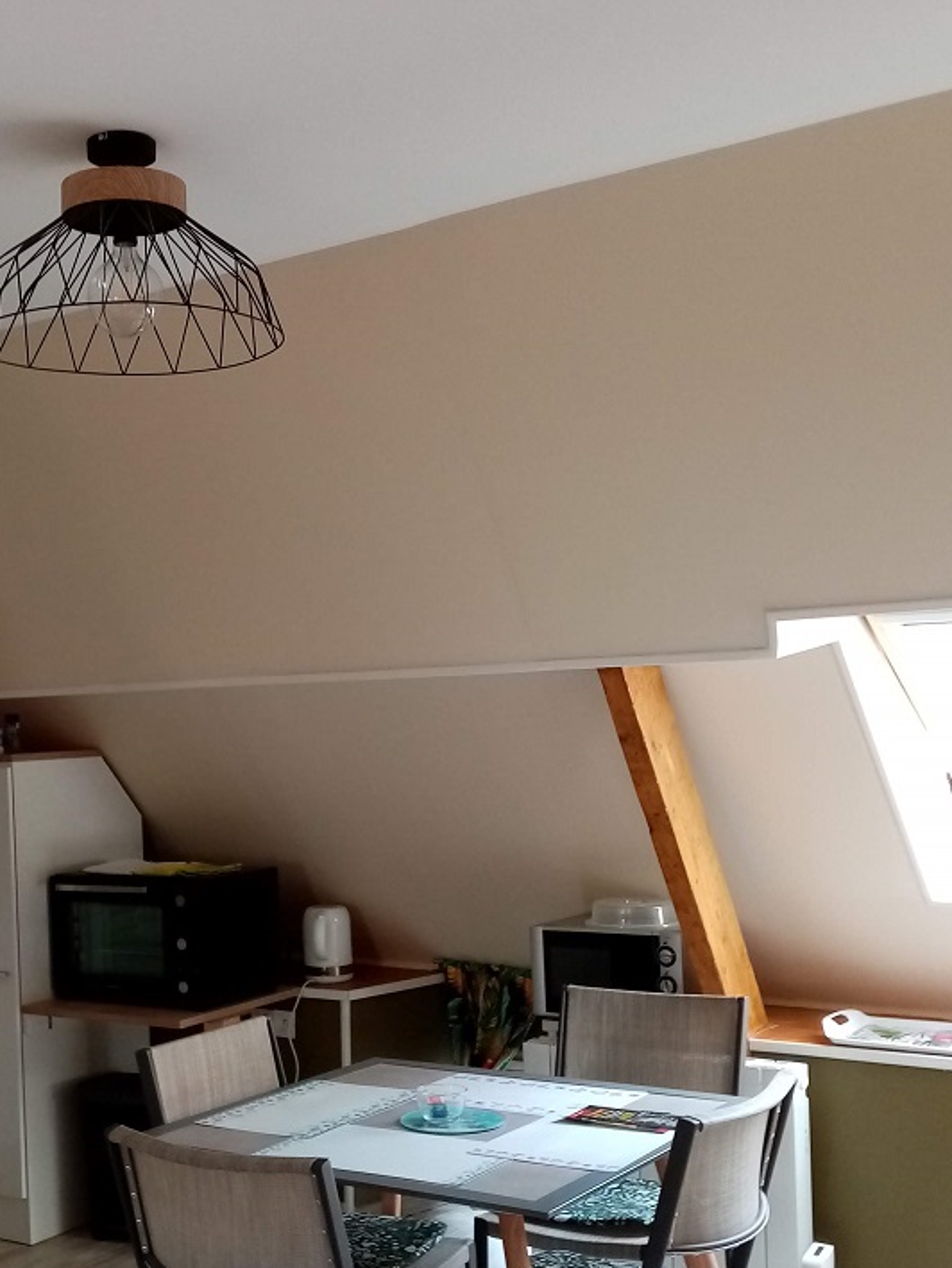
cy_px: 764
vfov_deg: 42.7
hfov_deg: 32.4
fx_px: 1613
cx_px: 263
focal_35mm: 44
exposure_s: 1/33.3
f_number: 1.8
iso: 180
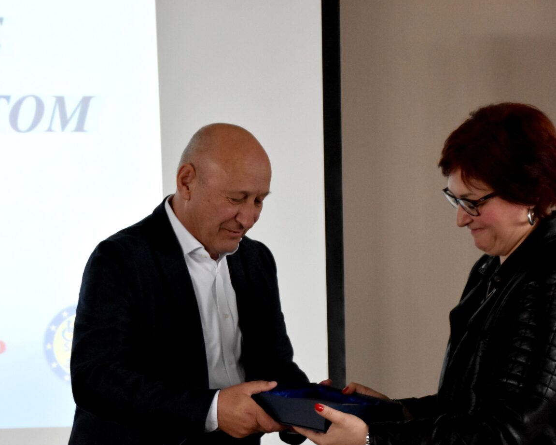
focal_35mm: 186
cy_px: 238
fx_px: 3055
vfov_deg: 8.3
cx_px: 263
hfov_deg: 10.4
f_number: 5.3
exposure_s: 1/250
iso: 2800
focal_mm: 95
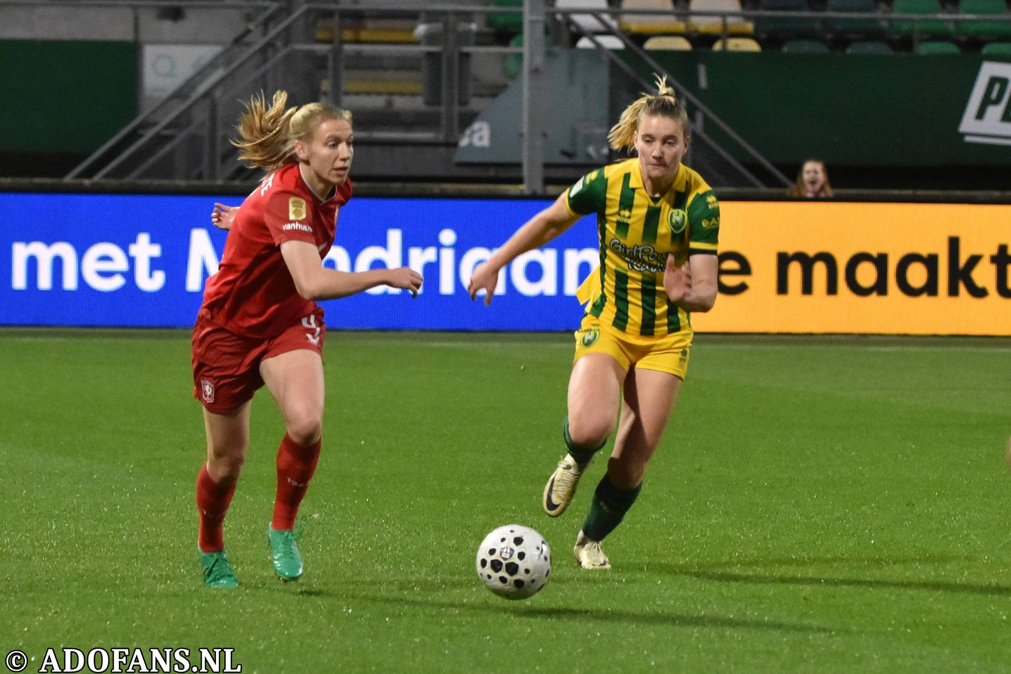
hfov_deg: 11.0
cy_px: 337
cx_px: 506
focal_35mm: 188
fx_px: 5265
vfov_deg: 7.3
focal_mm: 125
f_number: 3.2
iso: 2000
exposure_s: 1/500
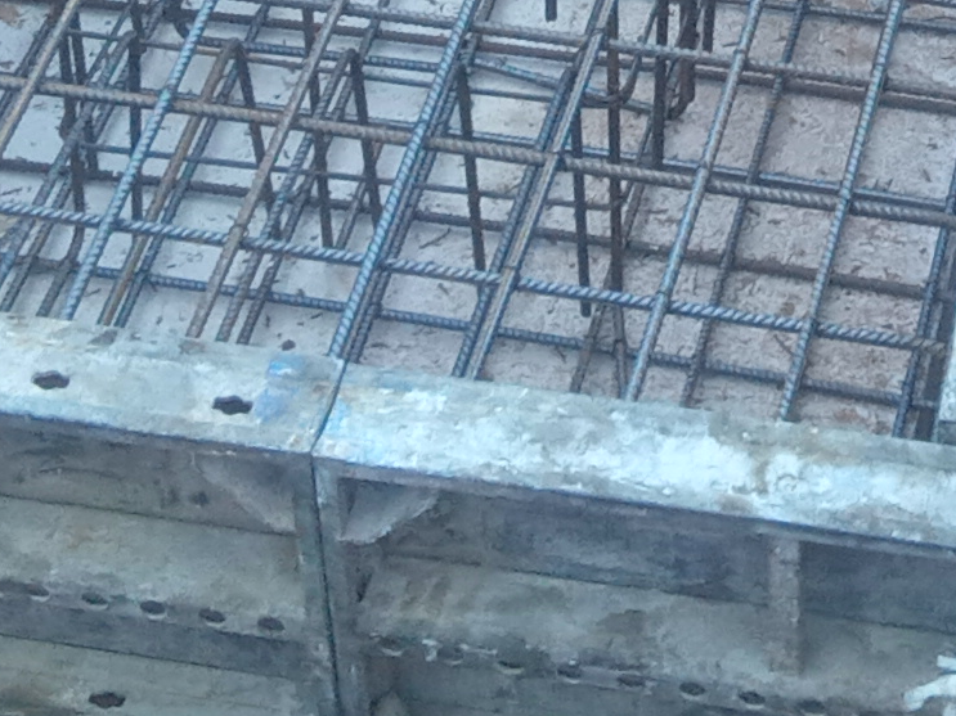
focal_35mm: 123
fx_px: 3396
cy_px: -783
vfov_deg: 10.8
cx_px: 1031
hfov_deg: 15.6
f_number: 2.2
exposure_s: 1/100
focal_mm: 3.73
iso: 164
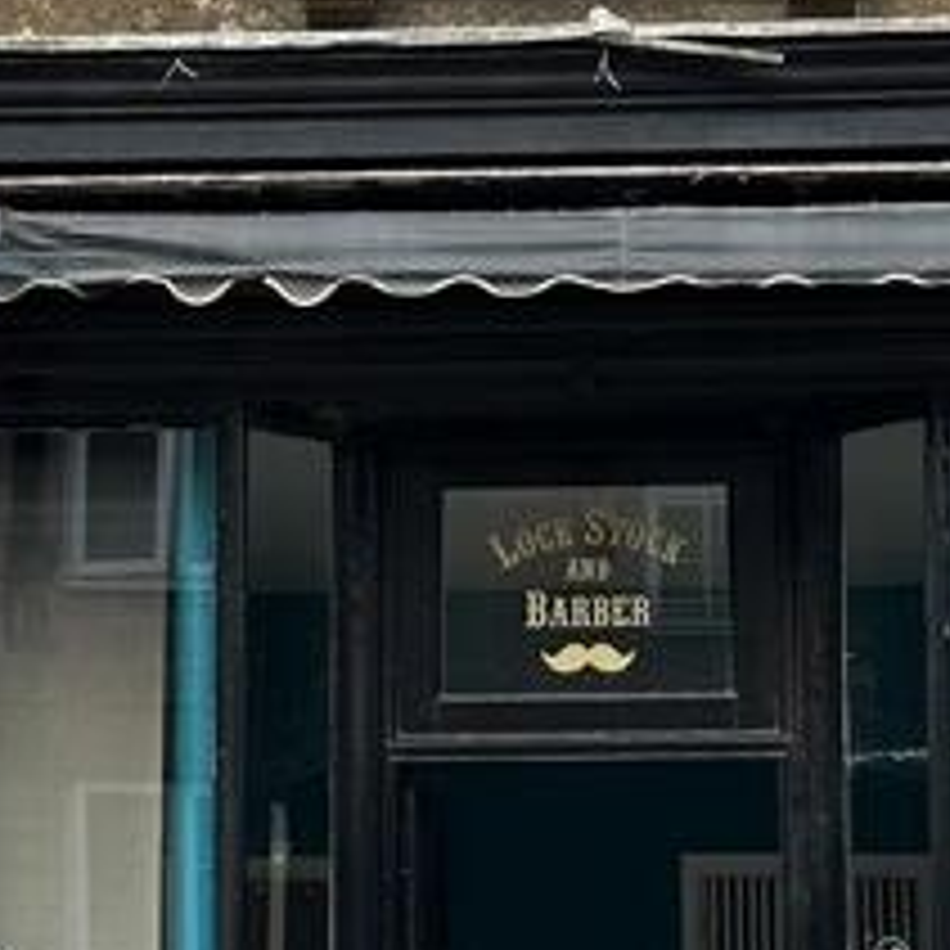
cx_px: 450
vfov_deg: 16.9
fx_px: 3198
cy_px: 617
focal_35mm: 103
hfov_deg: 16.9
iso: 80
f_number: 1.78
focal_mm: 6.86
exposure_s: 1/421
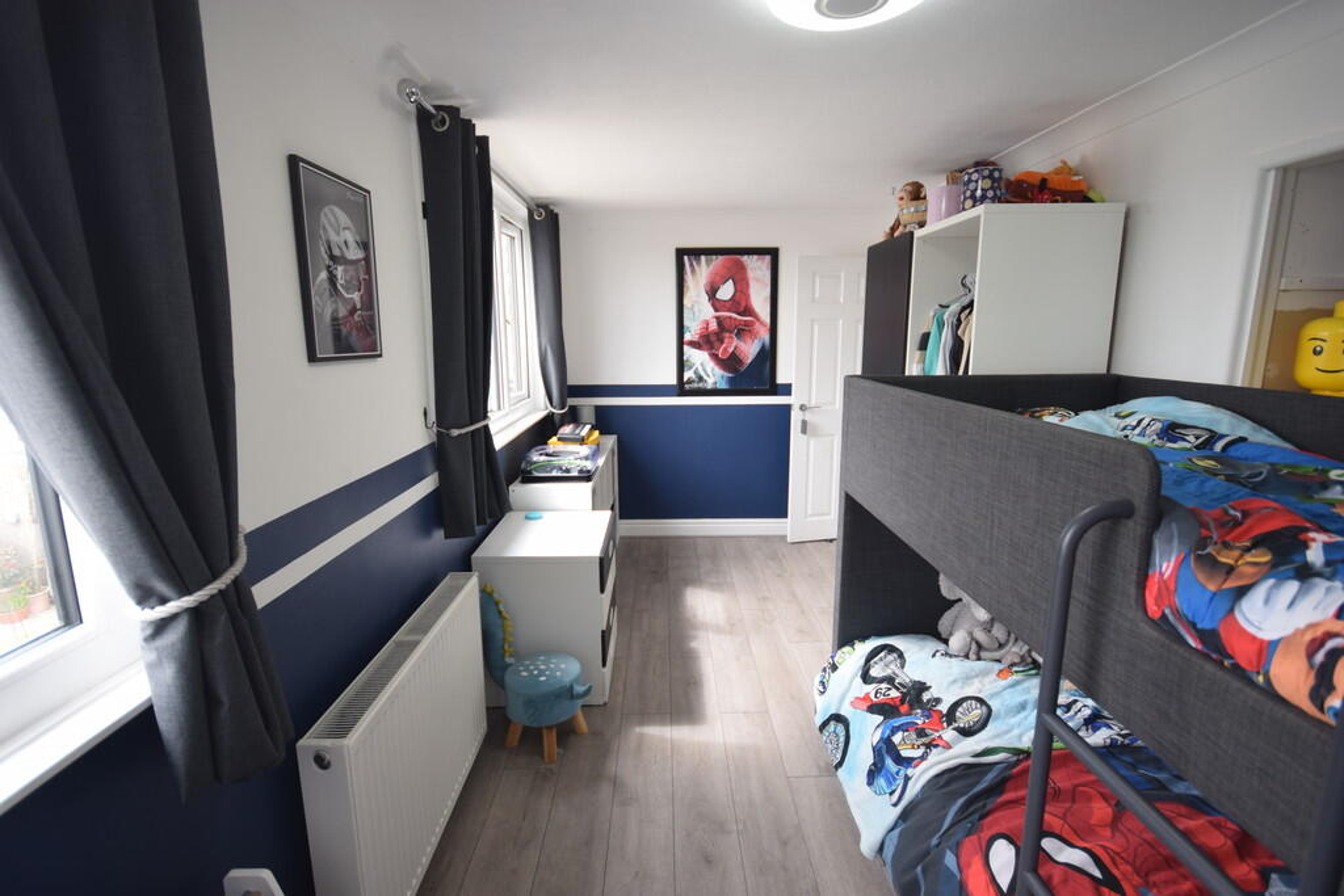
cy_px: 448
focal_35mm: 16
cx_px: 672
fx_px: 616
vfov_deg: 72.1
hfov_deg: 95.0
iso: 400
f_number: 5
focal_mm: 11
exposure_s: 1/100
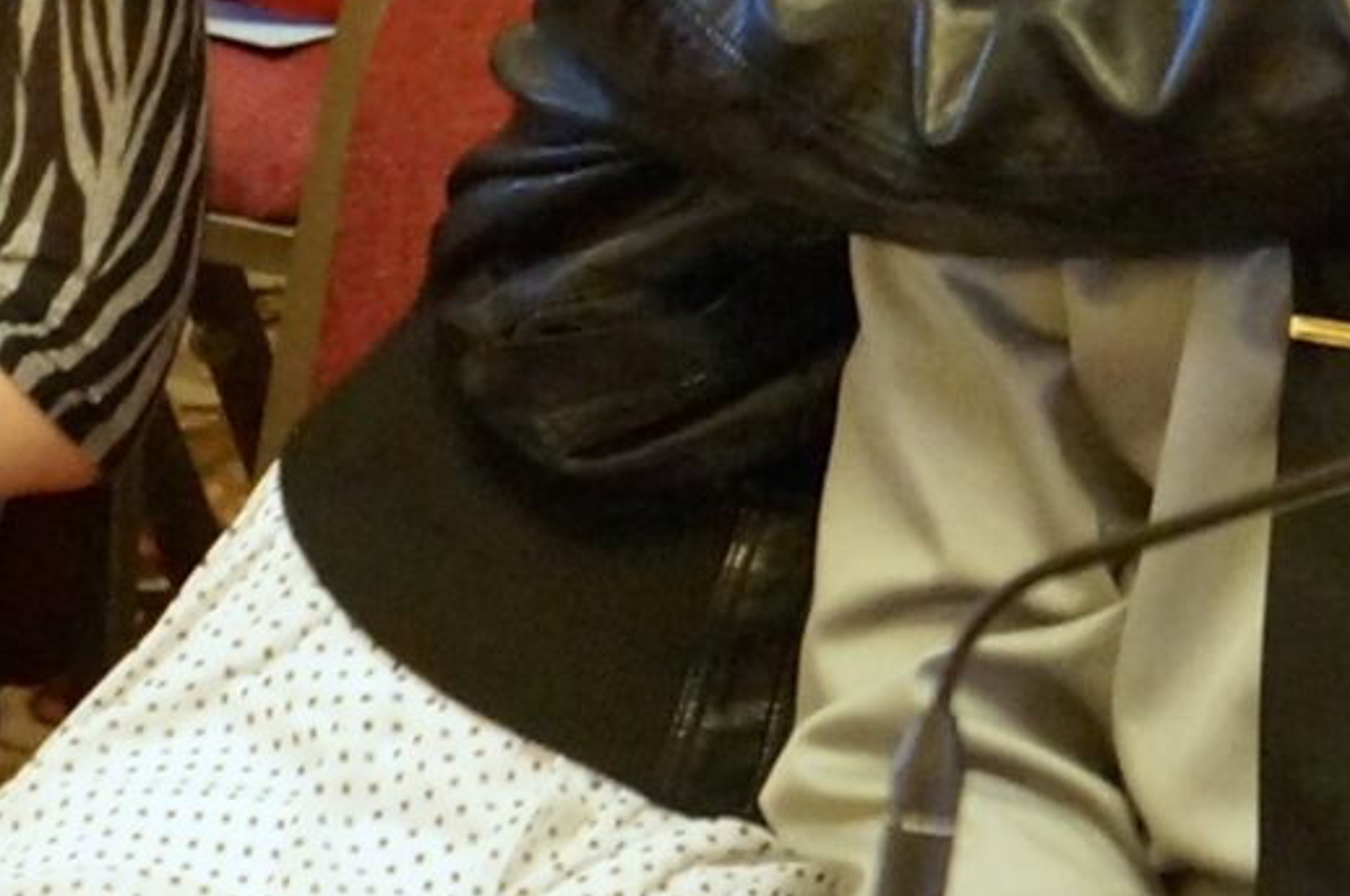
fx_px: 30524
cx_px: 1624
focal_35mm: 815
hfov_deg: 2.5
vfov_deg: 1.7
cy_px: -111
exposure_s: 1/30
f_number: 5.6
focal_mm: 110
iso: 3200
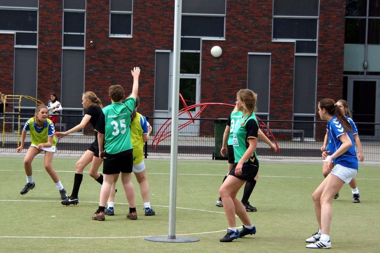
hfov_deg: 22.6
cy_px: 126
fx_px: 949
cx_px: 190
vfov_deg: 15.2
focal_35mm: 90
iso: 320
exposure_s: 1/2000
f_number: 5
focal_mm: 60
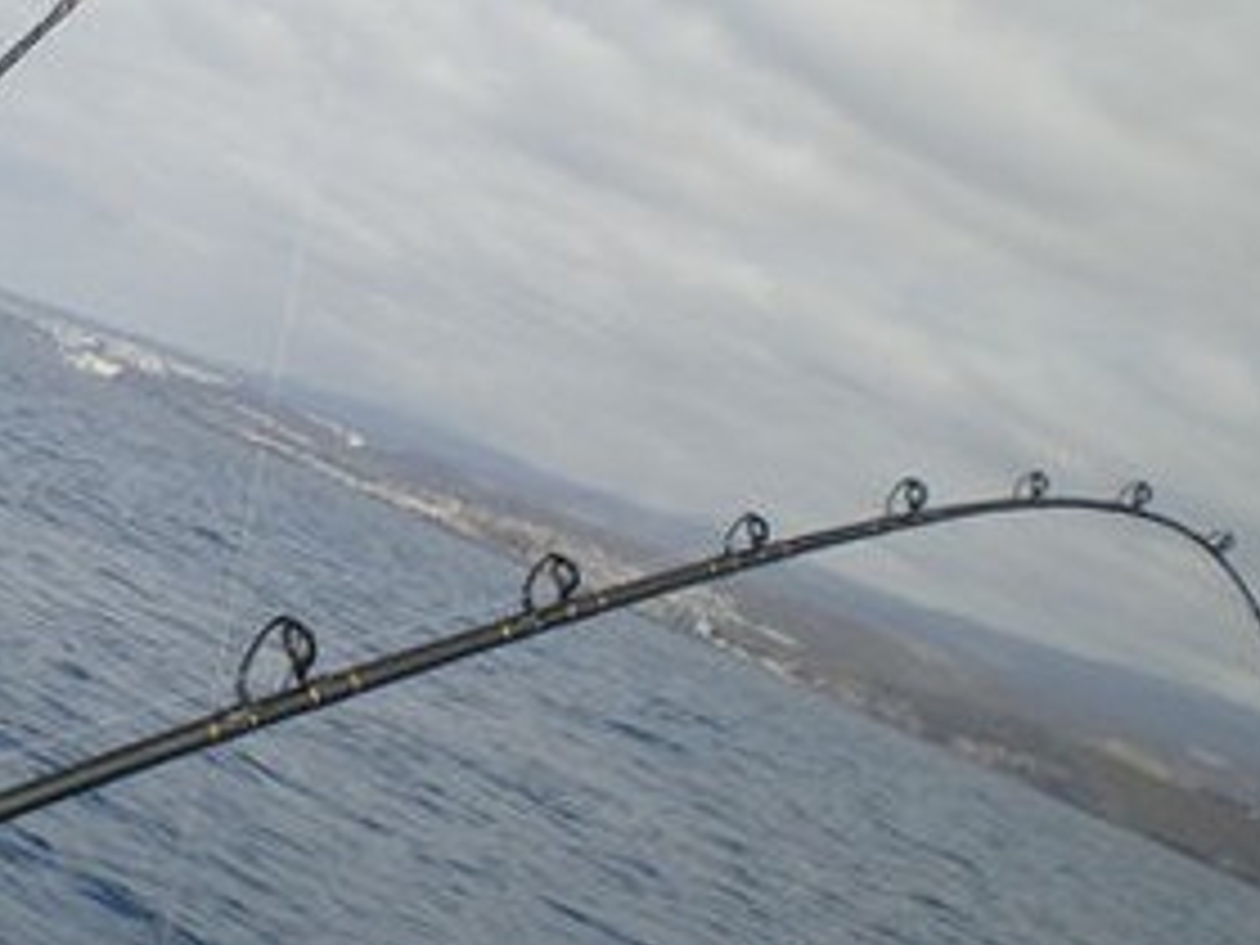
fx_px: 2948
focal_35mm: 81
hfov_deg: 23.3
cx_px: 40
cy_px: 338
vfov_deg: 18.2
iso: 50
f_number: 4.6
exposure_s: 1/500
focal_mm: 6.3
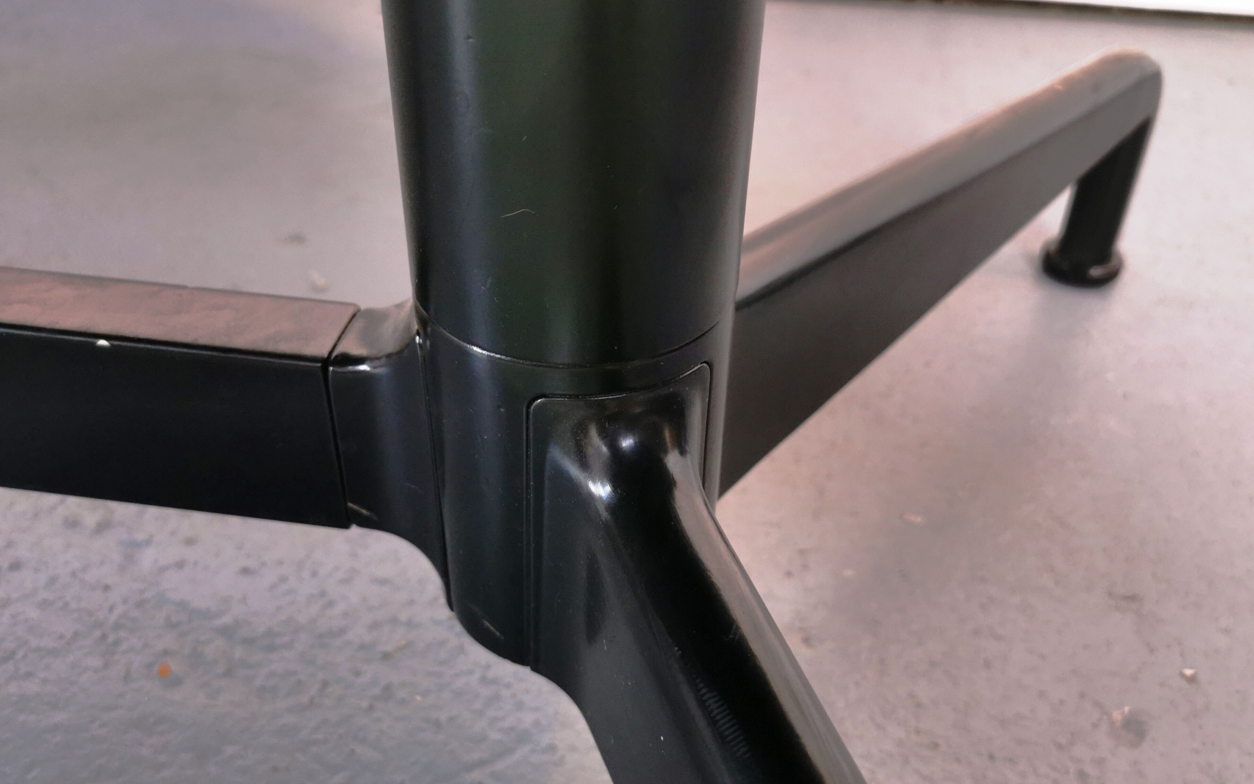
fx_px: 1094
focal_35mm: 32
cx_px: 626
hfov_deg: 59.7
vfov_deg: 39.4
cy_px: 407
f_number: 1.8
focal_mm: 5.58
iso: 125
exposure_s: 1/100
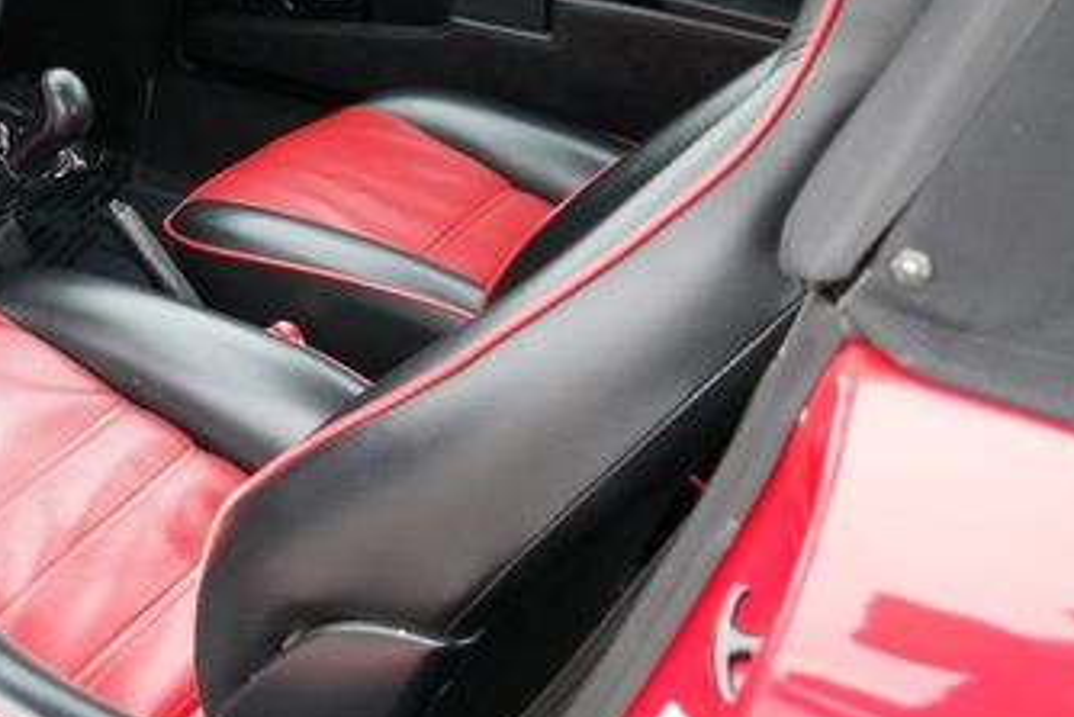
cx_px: 84
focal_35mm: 69
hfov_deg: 28.0
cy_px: 188
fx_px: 2059
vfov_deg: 19.6
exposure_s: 1/50
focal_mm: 24
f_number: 4
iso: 200
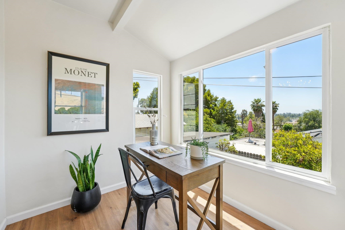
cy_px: 115
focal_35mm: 14
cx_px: 172
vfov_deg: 81.2
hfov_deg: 104.3
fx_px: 134
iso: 800
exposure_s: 1/250
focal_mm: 14
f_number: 8
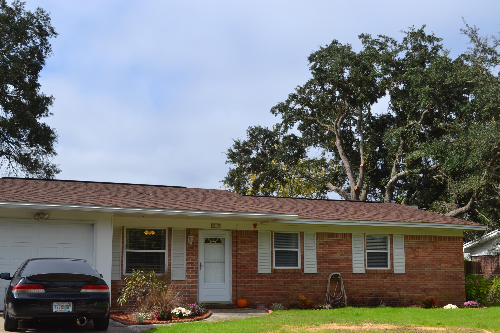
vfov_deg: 28.1
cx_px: 250
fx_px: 667
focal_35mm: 48
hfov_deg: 41.1
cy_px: 166
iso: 100
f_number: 8
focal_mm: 32
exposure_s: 1/250
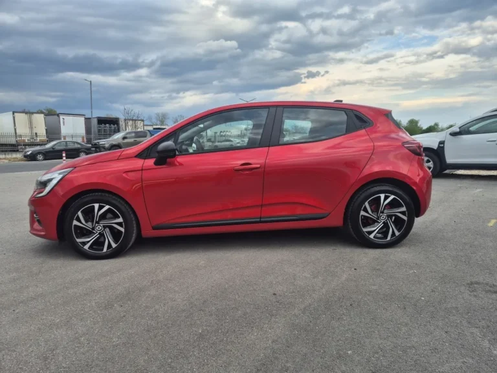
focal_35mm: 23
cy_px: 186
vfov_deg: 58.9
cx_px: 248
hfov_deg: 73.9
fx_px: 330
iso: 25
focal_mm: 5.4
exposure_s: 1/550
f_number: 1.8
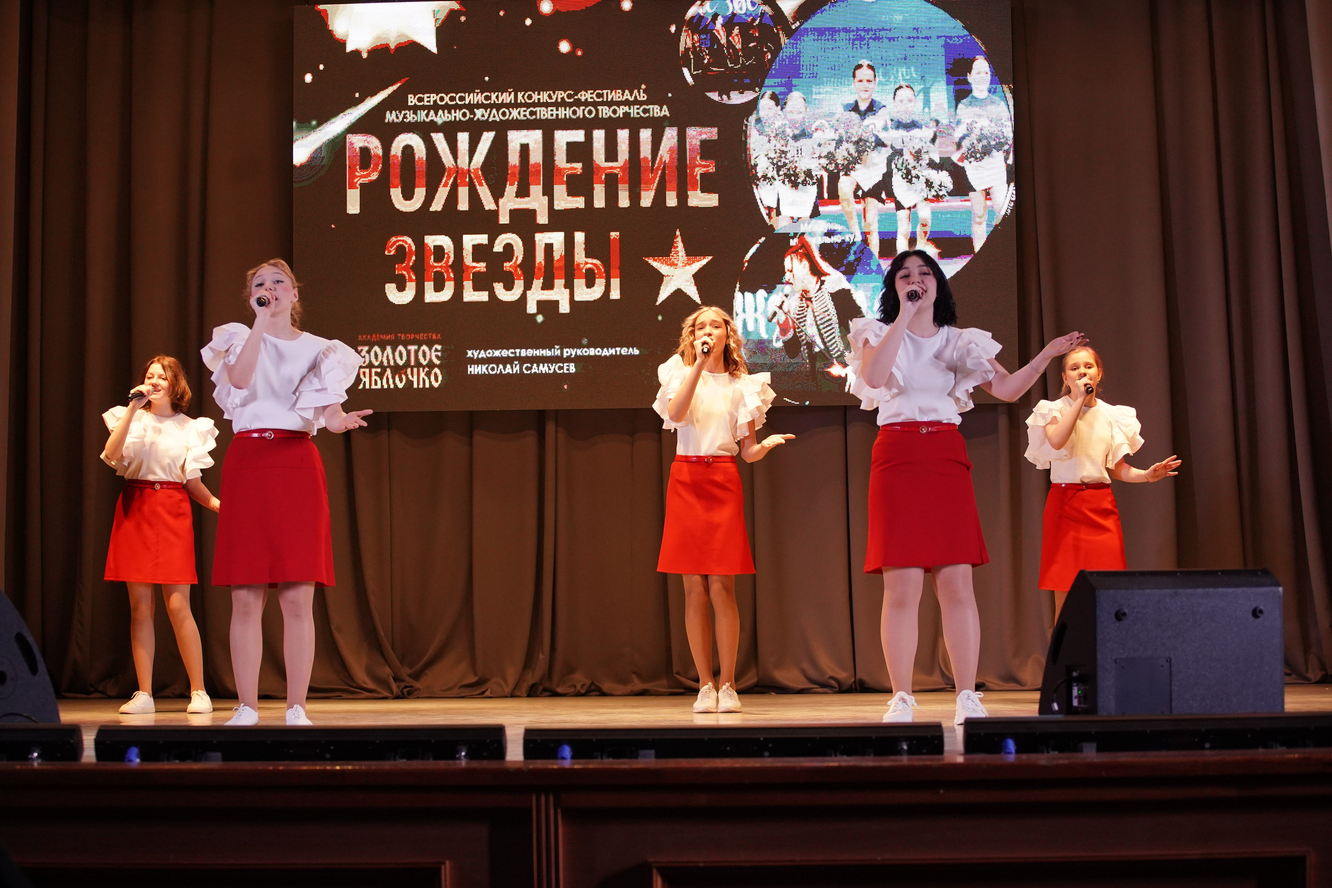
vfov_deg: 19.5
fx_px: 2590
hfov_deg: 28.8
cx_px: 666
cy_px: 444
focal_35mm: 70
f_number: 4
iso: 2500
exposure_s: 1/500
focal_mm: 70
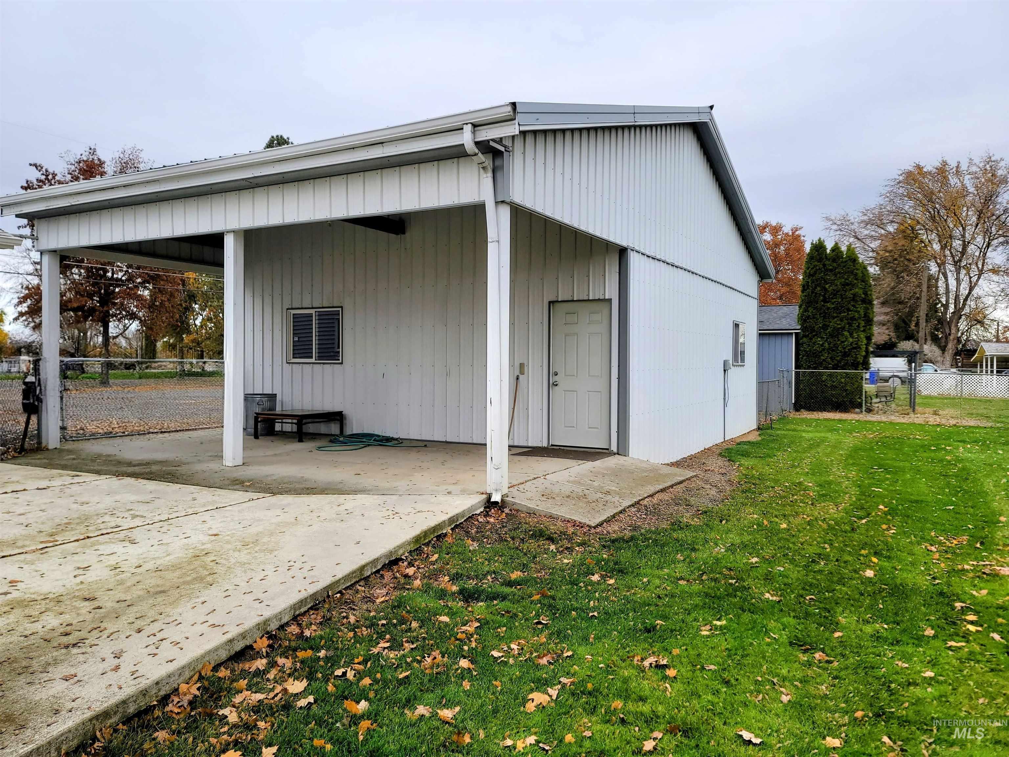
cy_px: 378
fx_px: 729
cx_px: 504
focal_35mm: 25
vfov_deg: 54.9
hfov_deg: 69.4
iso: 20
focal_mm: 7
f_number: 1.8
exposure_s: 1/304
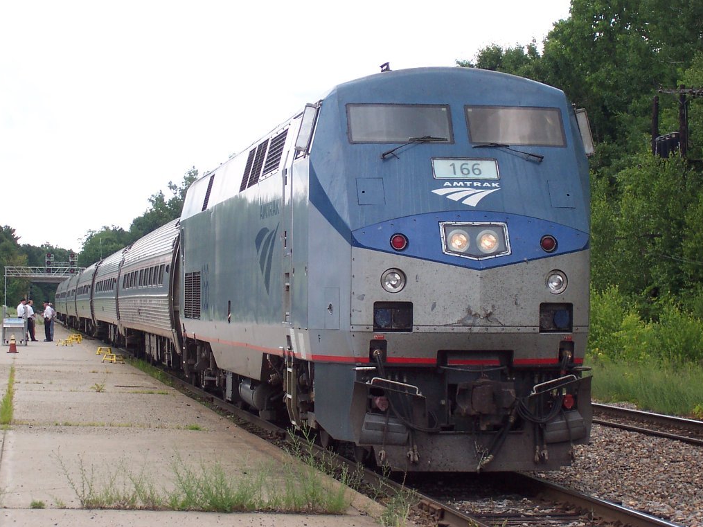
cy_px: 262
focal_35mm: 112
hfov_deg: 17.6
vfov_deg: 13.2
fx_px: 2274
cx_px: 350
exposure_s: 1/250
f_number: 4.8
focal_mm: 16.8
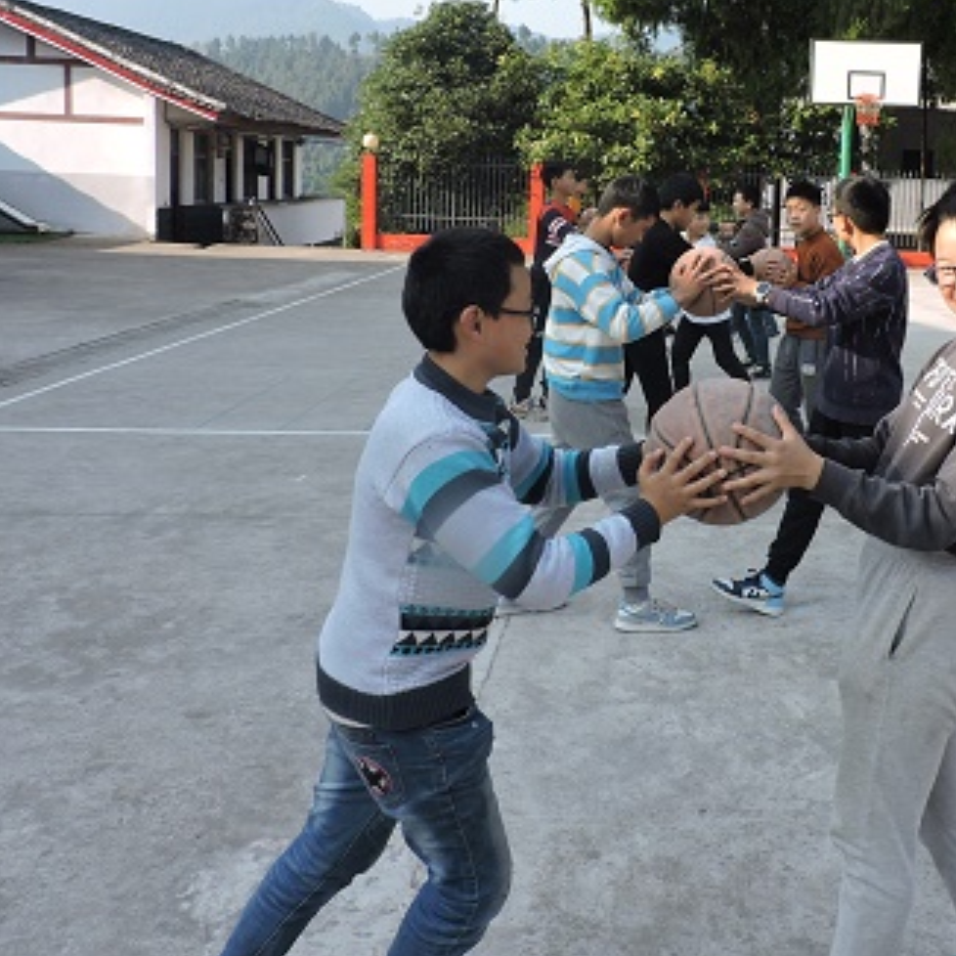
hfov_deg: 41.6
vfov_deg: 42.1
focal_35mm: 39
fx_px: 1219
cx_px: 716
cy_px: 302
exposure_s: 1/500
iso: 100
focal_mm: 4.3
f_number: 3
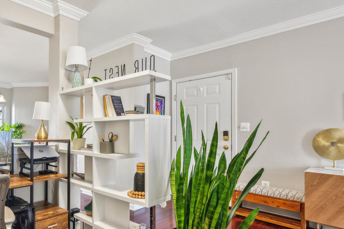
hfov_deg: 72.3
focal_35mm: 23
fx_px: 220
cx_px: 98
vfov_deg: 54.7
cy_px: 138
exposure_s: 1/20
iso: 400
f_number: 7.1
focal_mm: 14
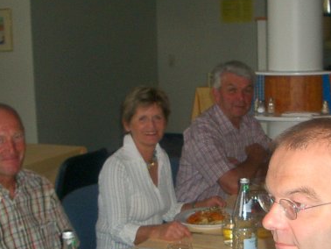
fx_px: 708
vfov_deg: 19.9
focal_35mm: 74
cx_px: 251
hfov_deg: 26.0
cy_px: 167
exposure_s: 1/40
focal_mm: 5.8
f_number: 2.6
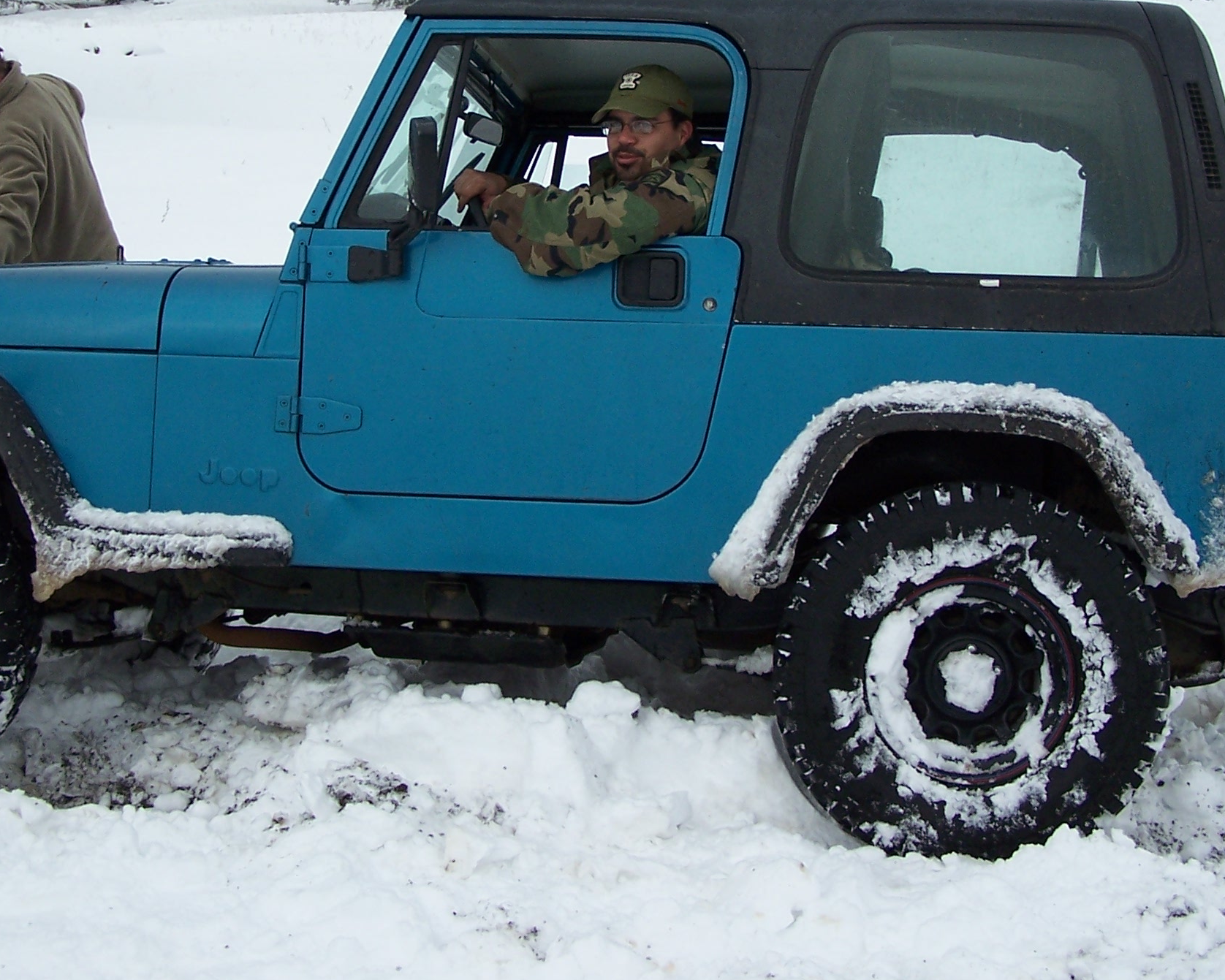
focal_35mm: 60
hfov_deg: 31.4
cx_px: 600
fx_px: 2175
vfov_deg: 25.2
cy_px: 278
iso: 80
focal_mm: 6.7
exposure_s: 1/350
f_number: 2.8
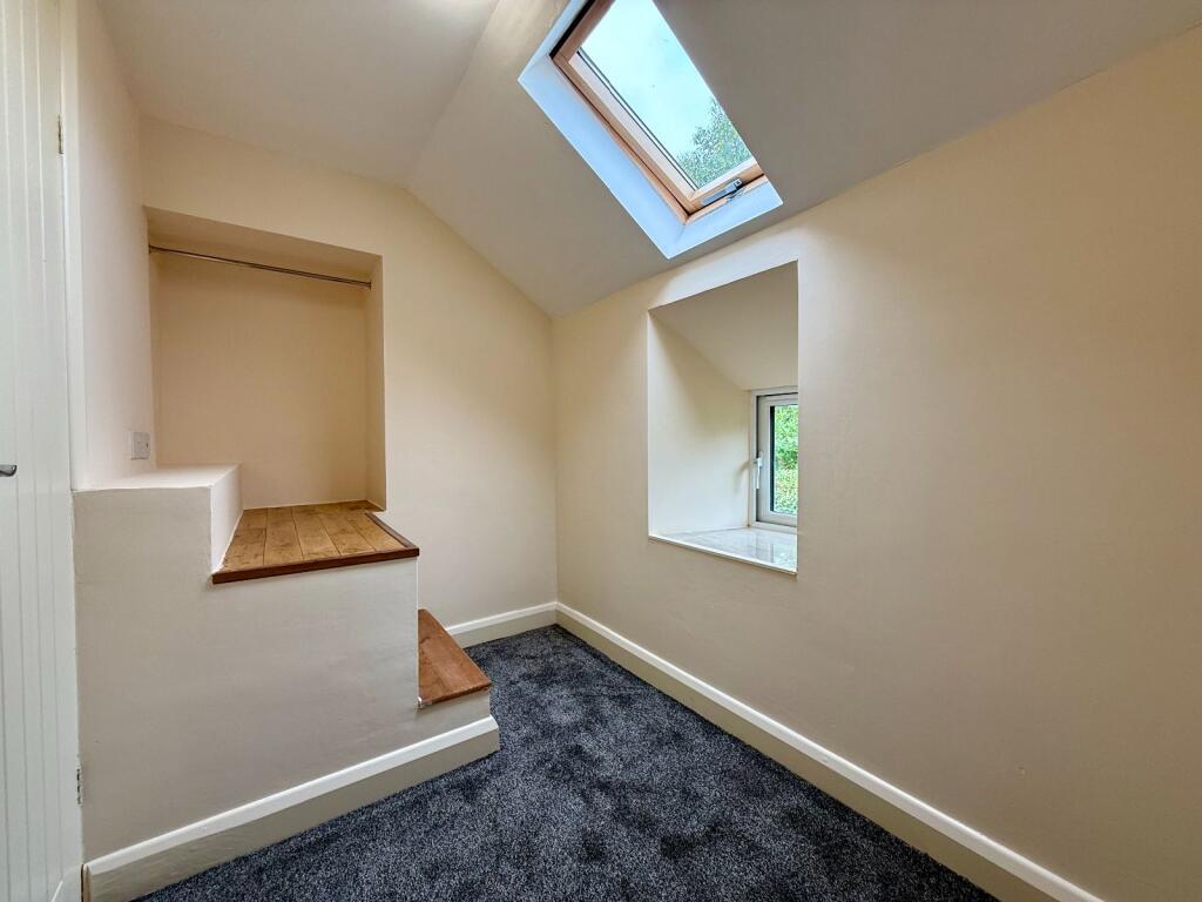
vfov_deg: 85.7
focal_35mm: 14
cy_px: 451
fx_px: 486
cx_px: 601
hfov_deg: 102.1
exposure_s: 1/100
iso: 64
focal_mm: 2.22
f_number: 2.2
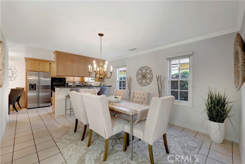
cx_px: 122
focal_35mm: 15
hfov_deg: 100.4
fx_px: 102
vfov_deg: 77.4
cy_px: 82
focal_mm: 10
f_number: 5.6
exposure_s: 1/13
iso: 100
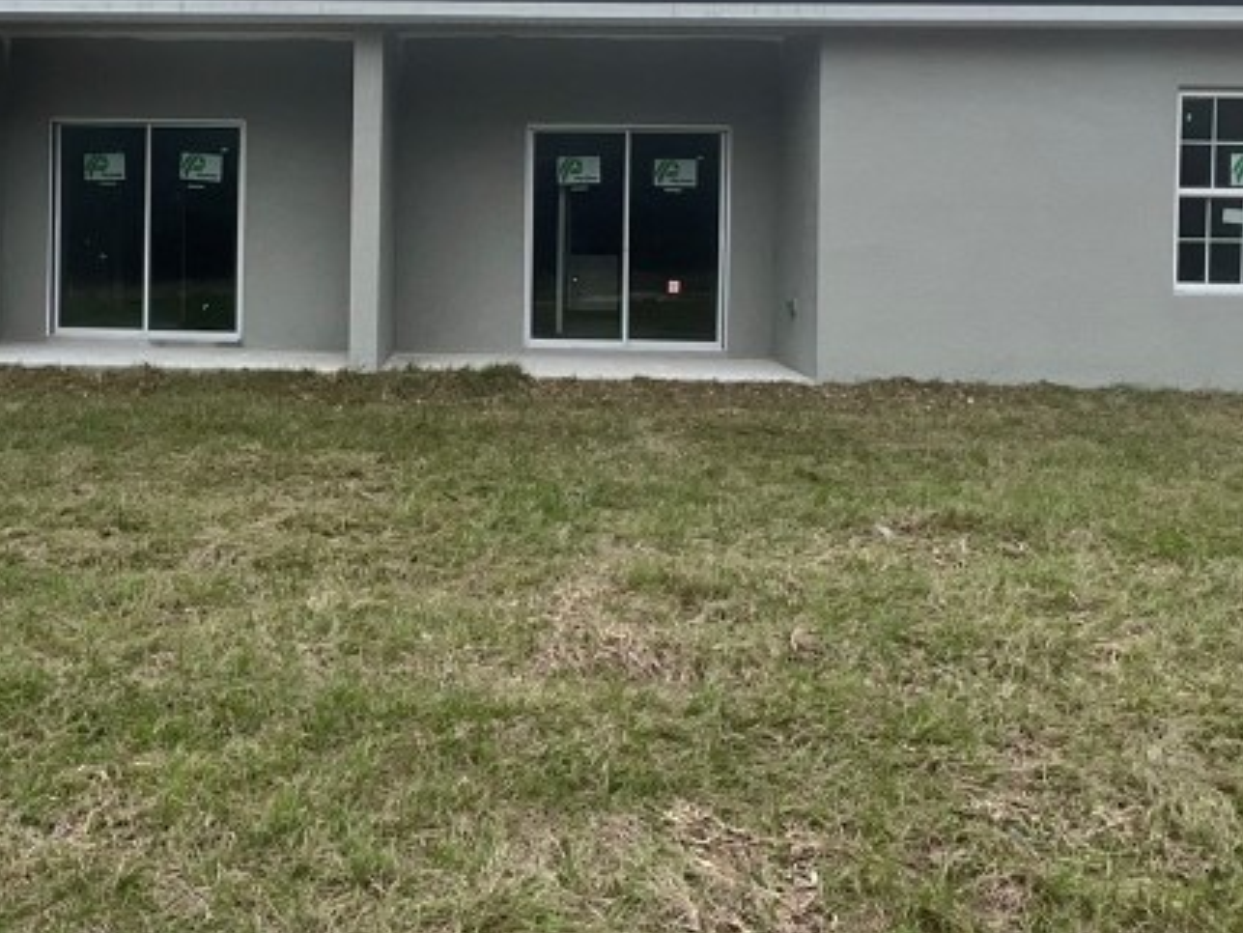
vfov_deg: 44.2
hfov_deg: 57.5
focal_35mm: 31
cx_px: 455
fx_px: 1113
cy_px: 252
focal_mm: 1.57
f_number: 1.8
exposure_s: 1/752
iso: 32
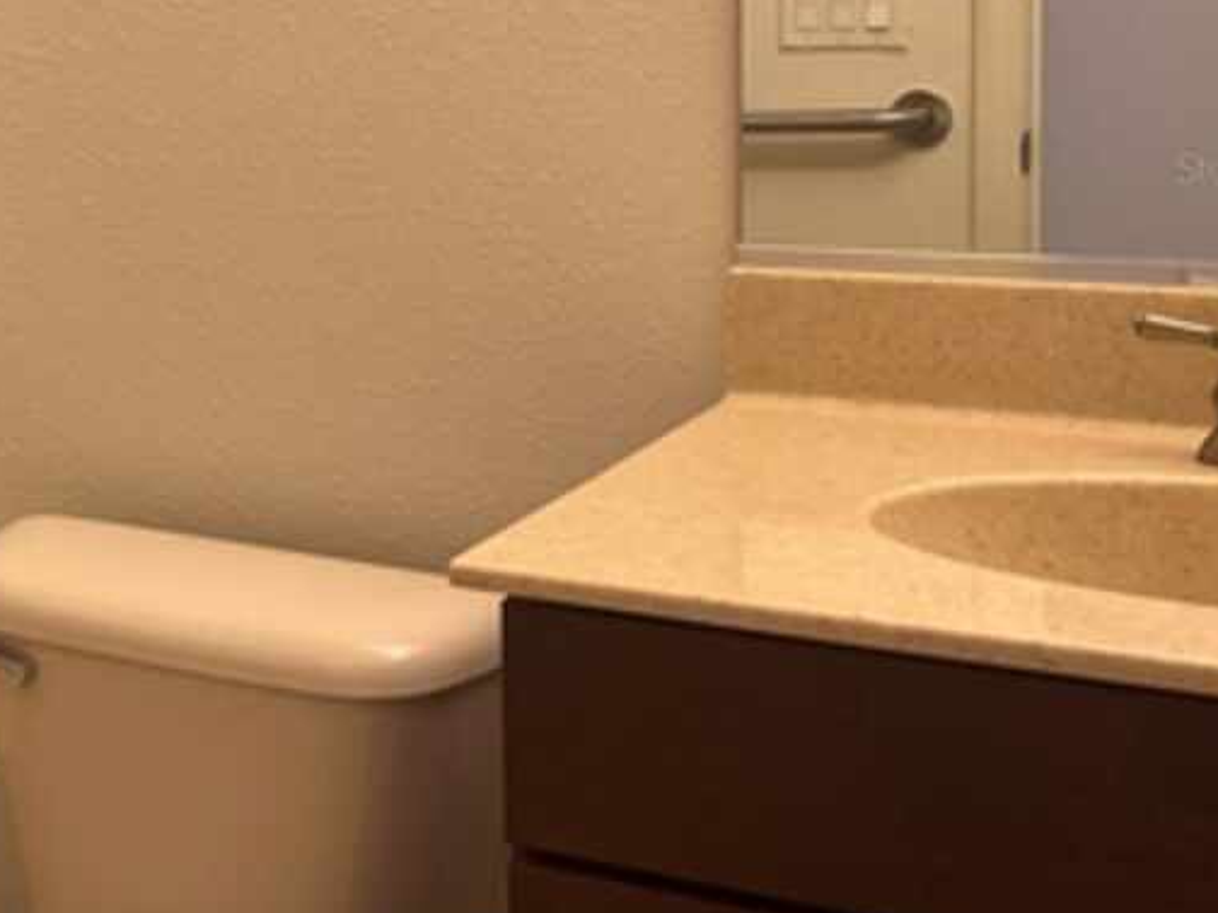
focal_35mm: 66
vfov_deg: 21.9
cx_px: -188
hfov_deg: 26.6
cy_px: 167
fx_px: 2322
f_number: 1.5
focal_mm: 5.7
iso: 125
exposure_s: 1/120
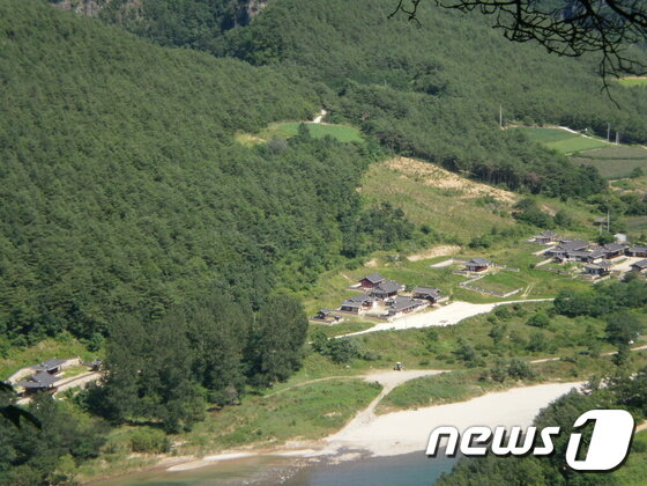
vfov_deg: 14.9
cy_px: 243
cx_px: 324
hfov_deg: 19.8
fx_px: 1850
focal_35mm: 99
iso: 100
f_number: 5.7
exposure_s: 1/320
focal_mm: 17.3
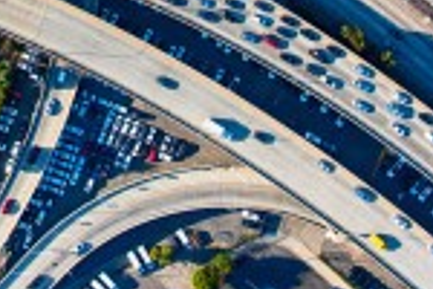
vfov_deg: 10.4
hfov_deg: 15.5
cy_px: -117
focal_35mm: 128
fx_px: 1539
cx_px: -59
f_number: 7.1
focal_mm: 32
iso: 640
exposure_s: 1/1600
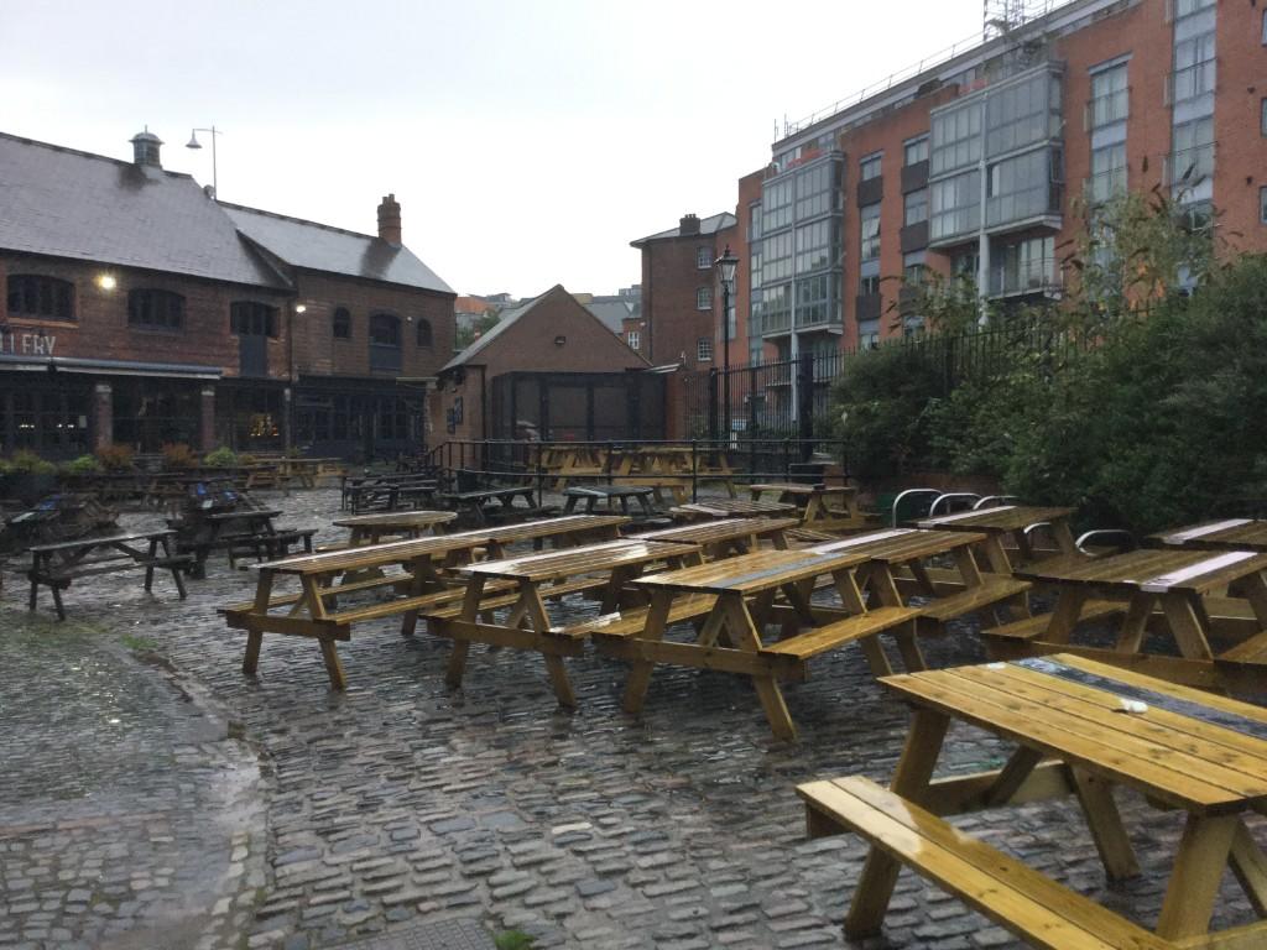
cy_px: 475
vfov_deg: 45.4
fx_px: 1135
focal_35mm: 31
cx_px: 634
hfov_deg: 58.4
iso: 25
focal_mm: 3.3
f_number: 2.4
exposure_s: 1/33
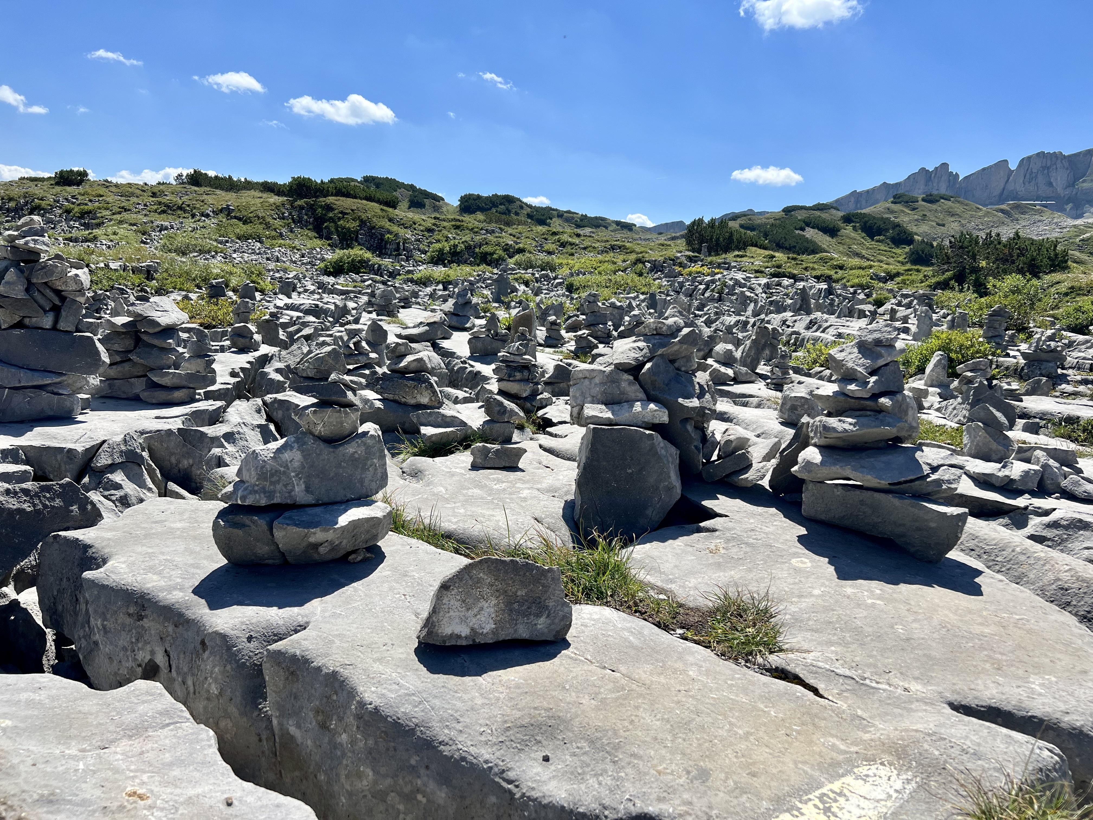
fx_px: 821
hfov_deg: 67.3
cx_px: 546
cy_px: 410
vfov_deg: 53.1
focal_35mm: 26
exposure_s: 1/5076
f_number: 1.5
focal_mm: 5.7
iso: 50
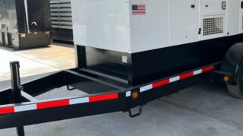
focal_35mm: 40
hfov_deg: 49.8
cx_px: 158
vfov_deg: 29.4
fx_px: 258
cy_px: 42
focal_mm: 5.1
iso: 50
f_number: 1.6
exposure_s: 1/499
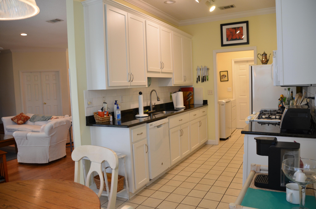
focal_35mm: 27
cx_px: 158
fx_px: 237
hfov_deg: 67.5
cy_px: 104
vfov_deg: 47.7
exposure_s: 1/60
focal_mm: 18
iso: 640
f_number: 4
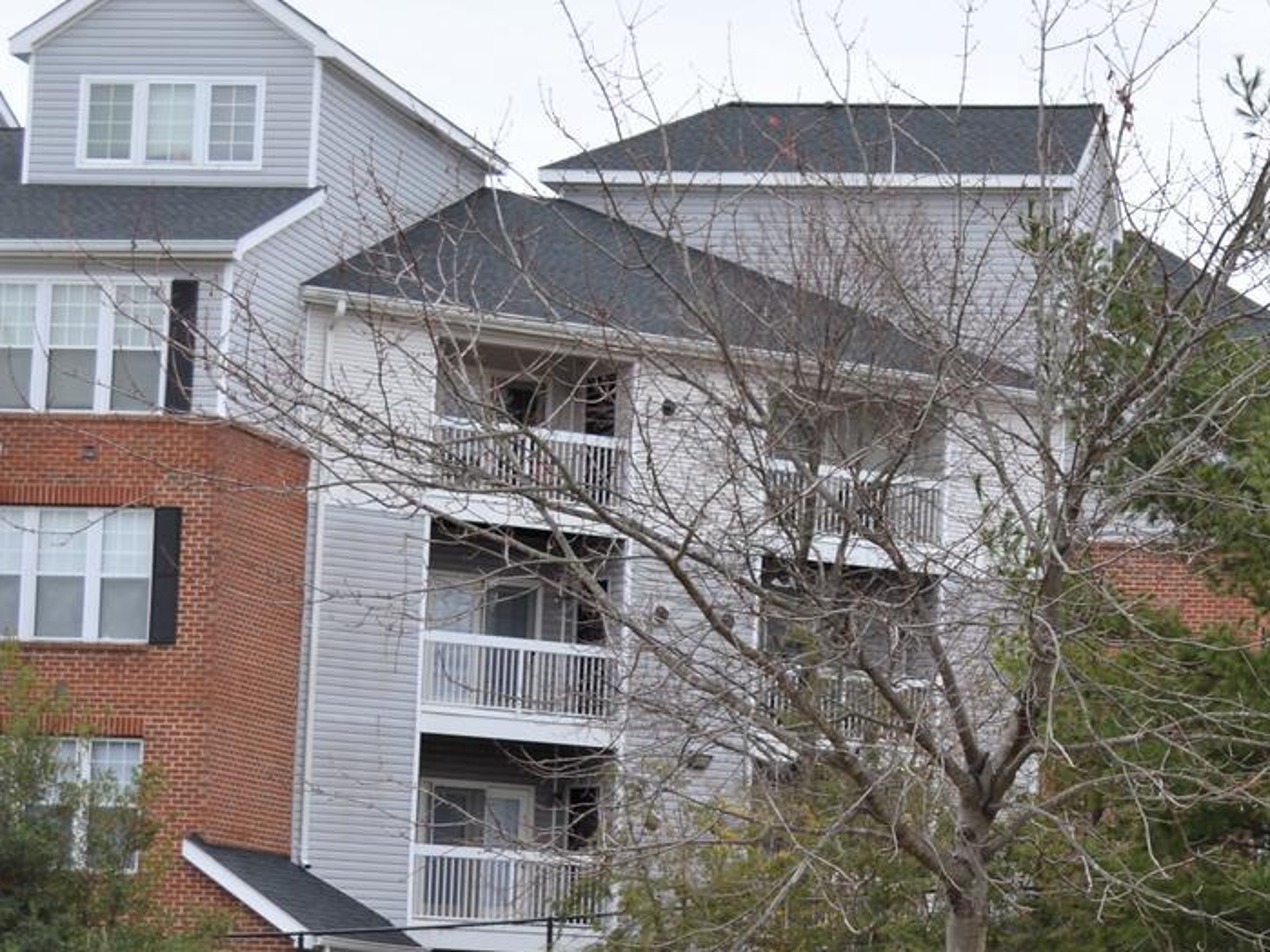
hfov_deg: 15.9
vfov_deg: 12.0
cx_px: 1163
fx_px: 4490
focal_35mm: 122
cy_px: 826
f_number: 4.5
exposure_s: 1/125
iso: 125
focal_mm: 29
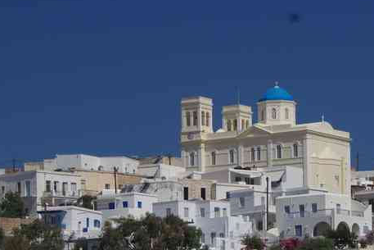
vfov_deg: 6.4
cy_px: 234
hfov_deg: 9.6
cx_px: 257
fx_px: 2214
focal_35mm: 213
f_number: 11
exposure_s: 1/250
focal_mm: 65
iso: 200
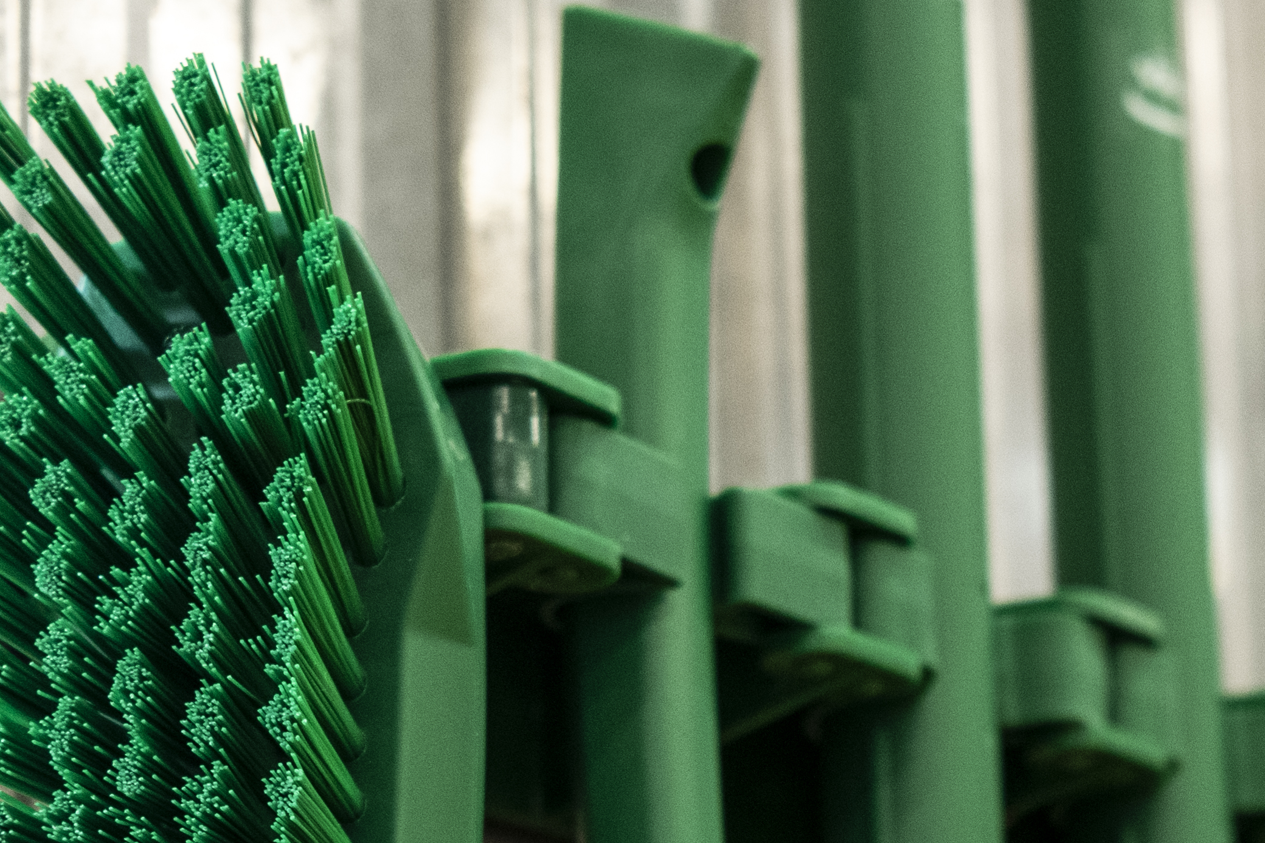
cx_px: 1133
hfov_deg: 15.9
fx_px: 4463
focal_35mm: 127
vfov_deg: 10.5
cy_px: 1133
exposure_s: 1/160
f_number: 3.2
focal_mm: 32
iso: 800
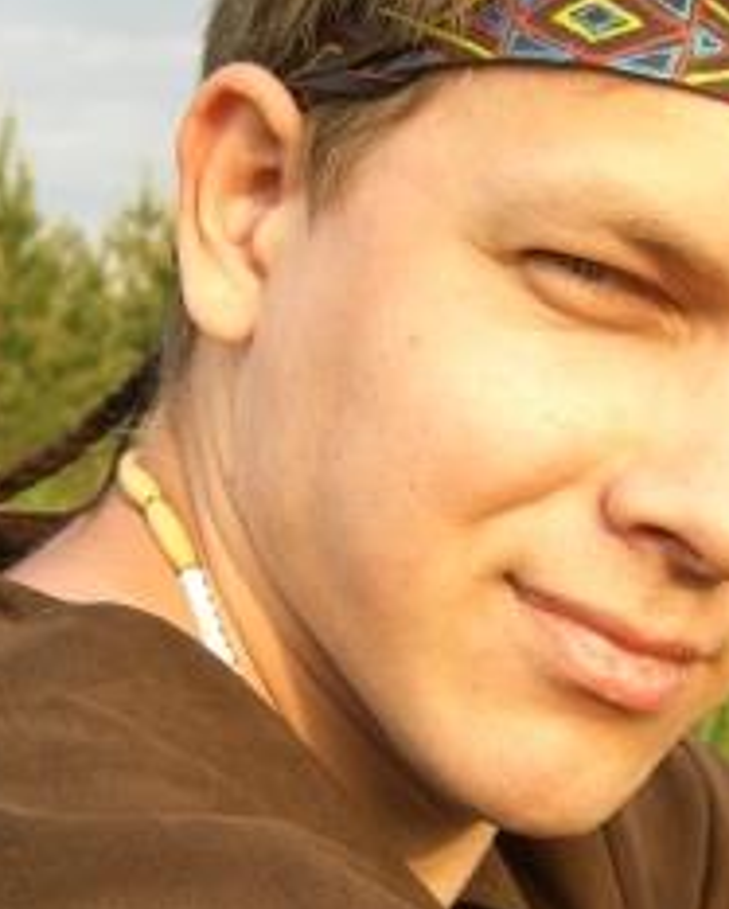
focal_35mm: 71
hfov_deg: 21.5
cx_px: 503
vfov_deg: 26.7
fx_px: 1911
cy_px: 488
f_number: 2.8
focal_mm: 7.9
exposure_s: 1/250
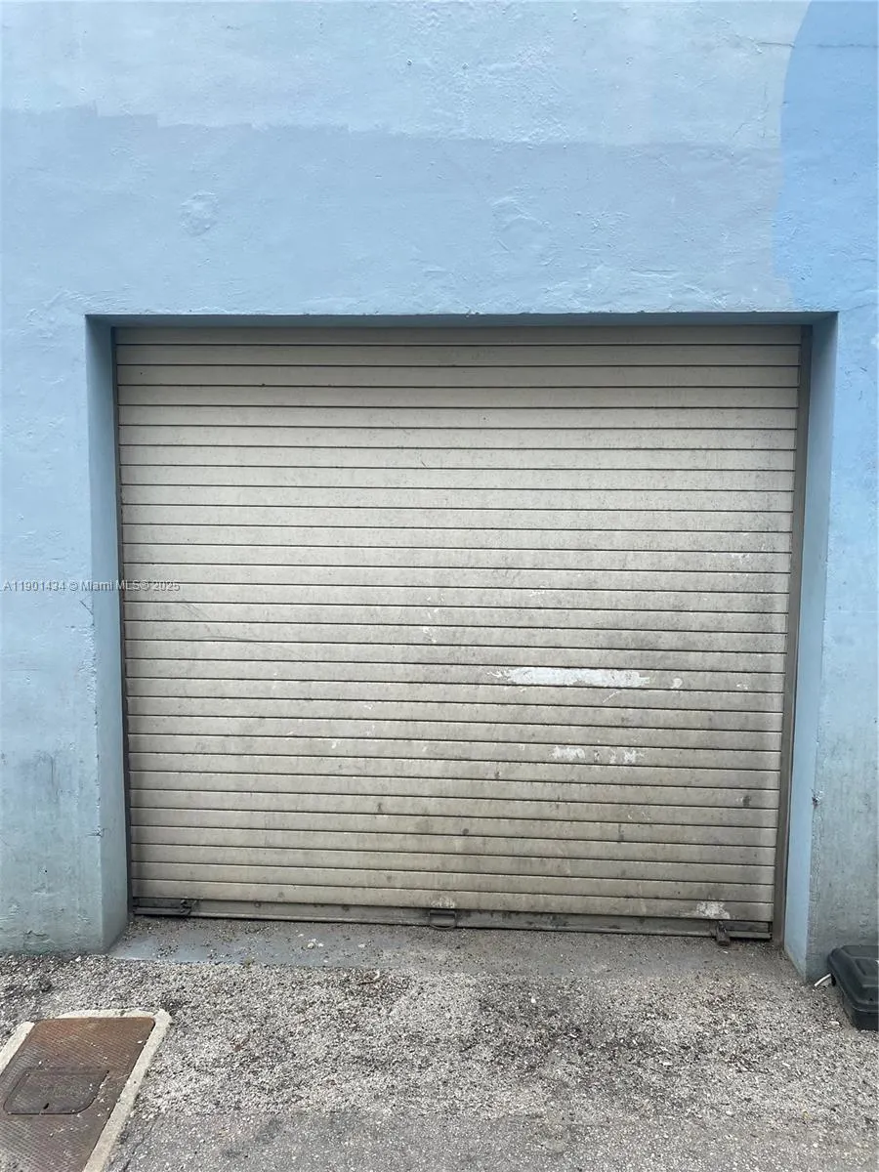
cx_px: 440
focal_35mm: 26
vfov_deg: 67.3
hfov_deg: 53.1
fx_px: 880
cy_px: 586
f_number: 1.8
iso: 32
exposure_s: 1/890
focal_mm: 4.25
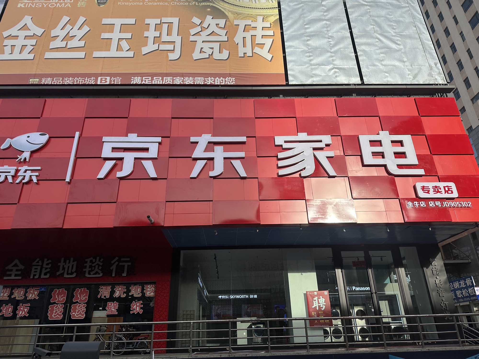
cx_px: 240
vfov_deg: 56.8
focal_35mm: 24
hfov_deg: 71.6
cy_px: 180
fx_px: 332
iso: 80
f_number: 1.78
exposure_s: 1/5000
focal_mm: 6.86
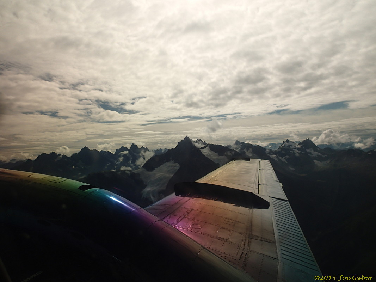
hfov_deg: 69.4
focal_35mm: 25
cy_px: 141
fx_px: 272
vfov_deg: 54.9
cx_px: 188
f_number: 2.8
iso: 100
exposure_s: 1/1000
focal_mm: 4.5
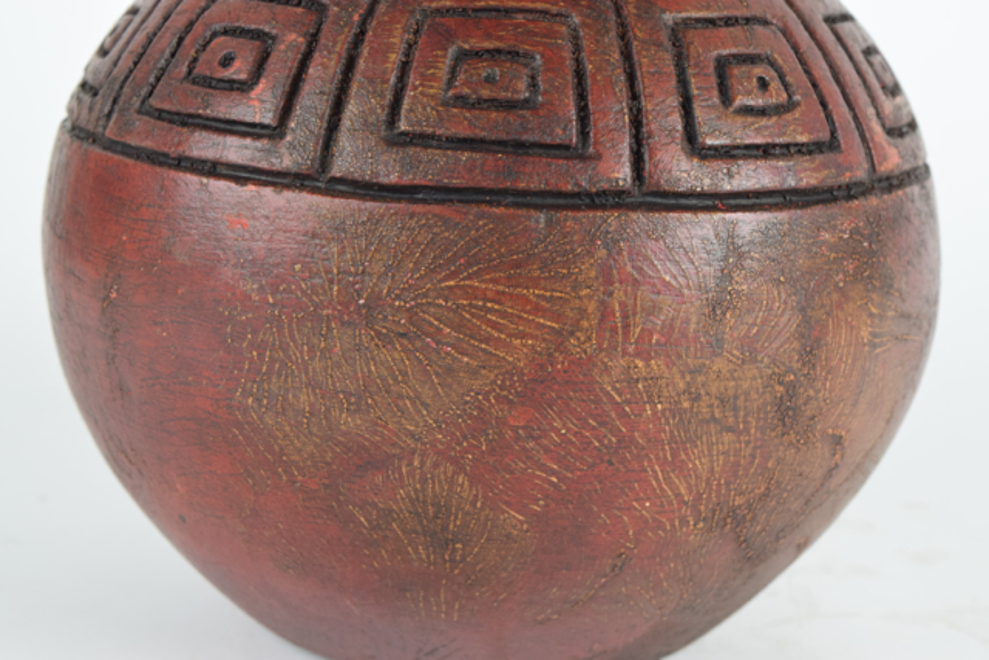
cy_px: 330
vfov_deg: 18.9
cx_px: 494
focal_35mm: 72
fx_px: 1978
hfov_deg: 28.1
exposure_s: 1/125
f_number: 8
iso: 800
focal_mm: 48
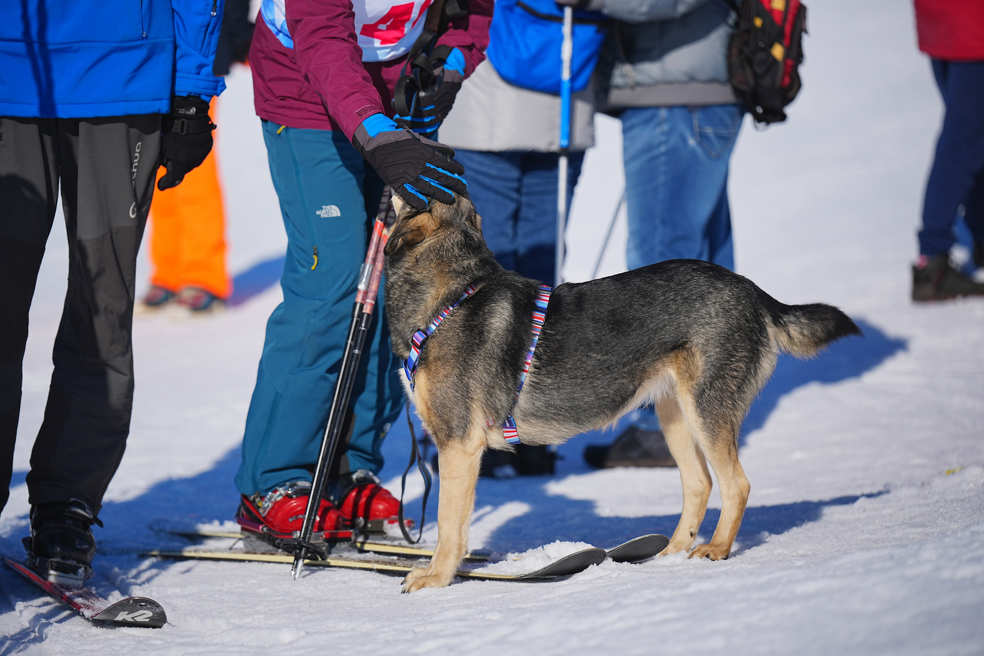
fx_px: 4100
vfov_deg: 9.1
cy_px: 328
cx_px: 492
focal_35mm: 150
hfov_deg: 13.7
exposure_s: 1/5000
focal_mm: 150
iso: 100
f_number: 2.8
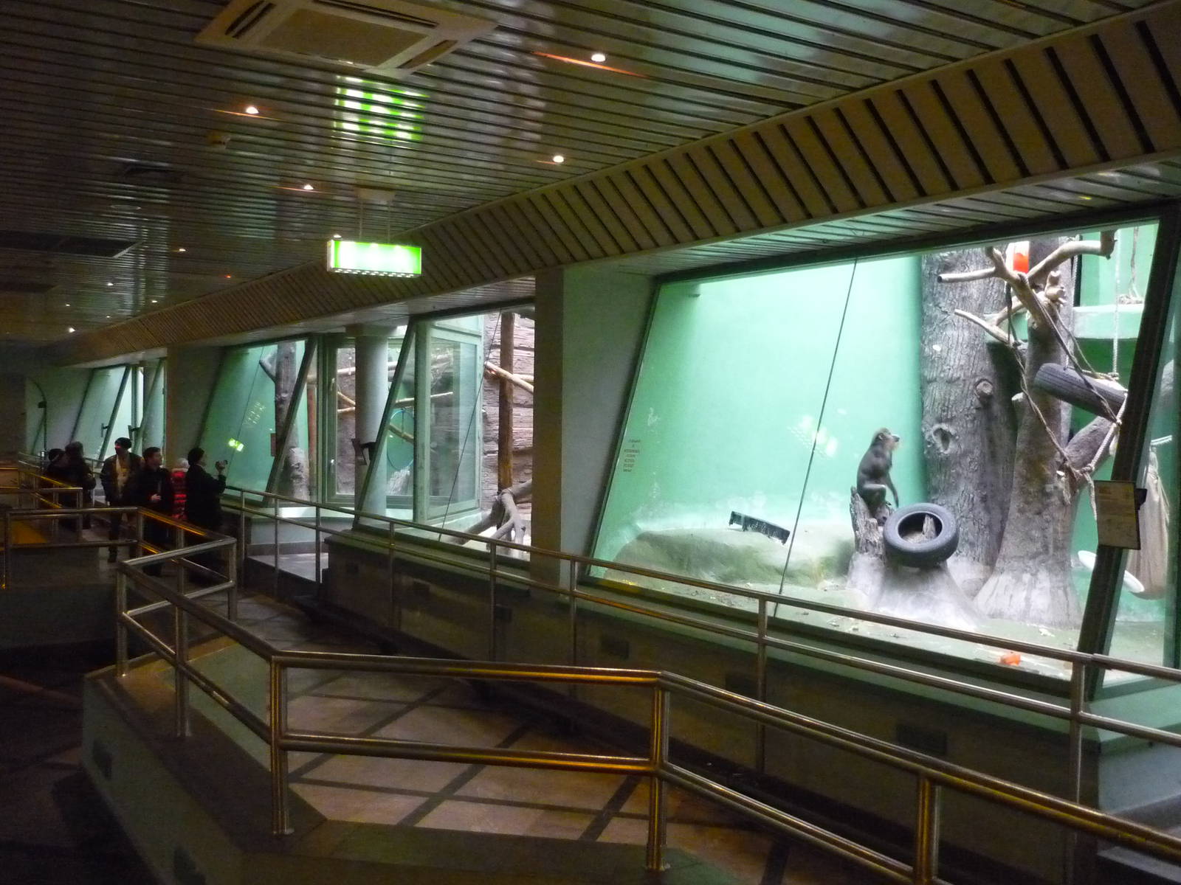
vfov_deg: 42.9
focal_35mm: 33
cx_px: 590
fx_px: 1126
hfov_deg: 55.4
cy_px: 442
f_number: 2.8
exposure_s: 1/30
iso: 800
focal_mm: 5.5
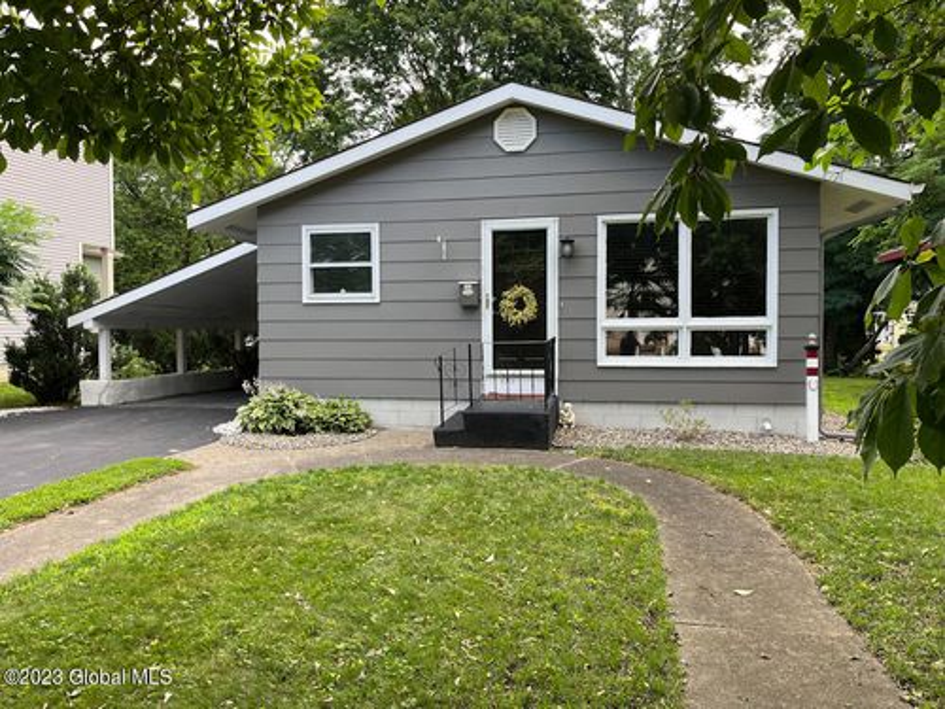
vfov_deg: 53.1
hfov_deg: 67.3
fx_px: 710
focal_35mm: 26
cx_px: 472
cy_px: 354
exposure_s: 1/460
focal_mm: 5.1
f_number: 1.6
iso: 50
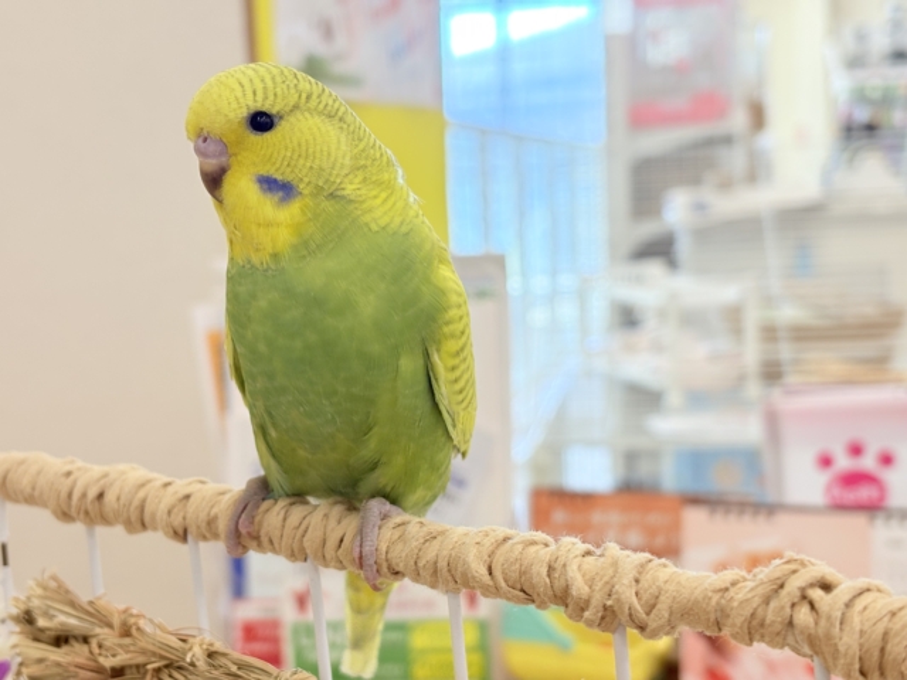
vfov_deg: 28.0
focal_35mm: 52
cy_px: 340
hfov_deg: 36.8
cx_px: 454
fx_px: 1362
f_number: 1.6
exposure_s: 1/100
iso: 50
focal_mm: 5.96
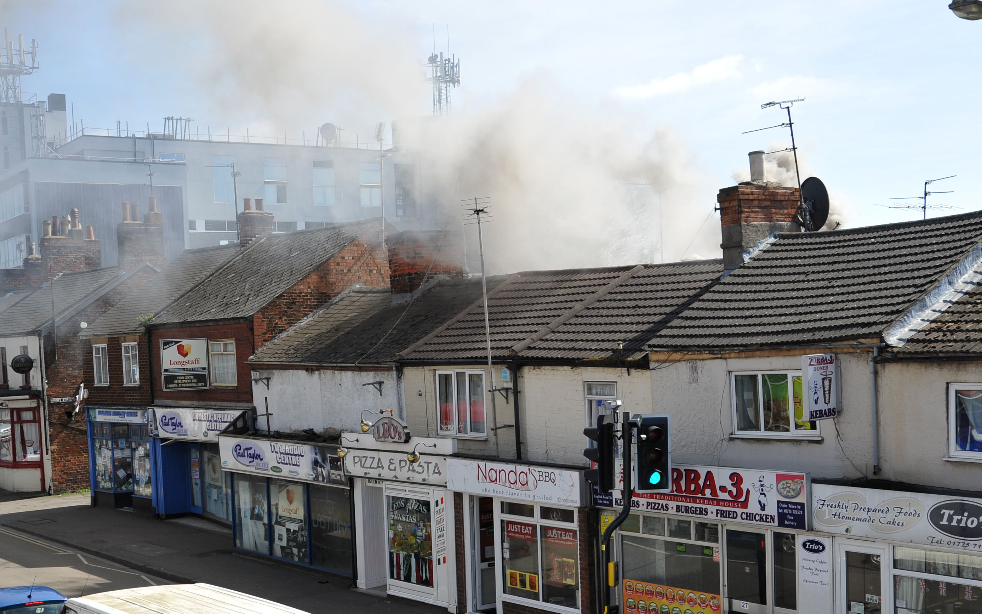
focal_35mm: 50
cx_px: 510
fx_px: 1338
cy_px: 412
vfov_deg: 25.7
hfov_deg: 40.3
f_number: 10
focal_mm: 32
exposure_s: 1/400
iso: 400
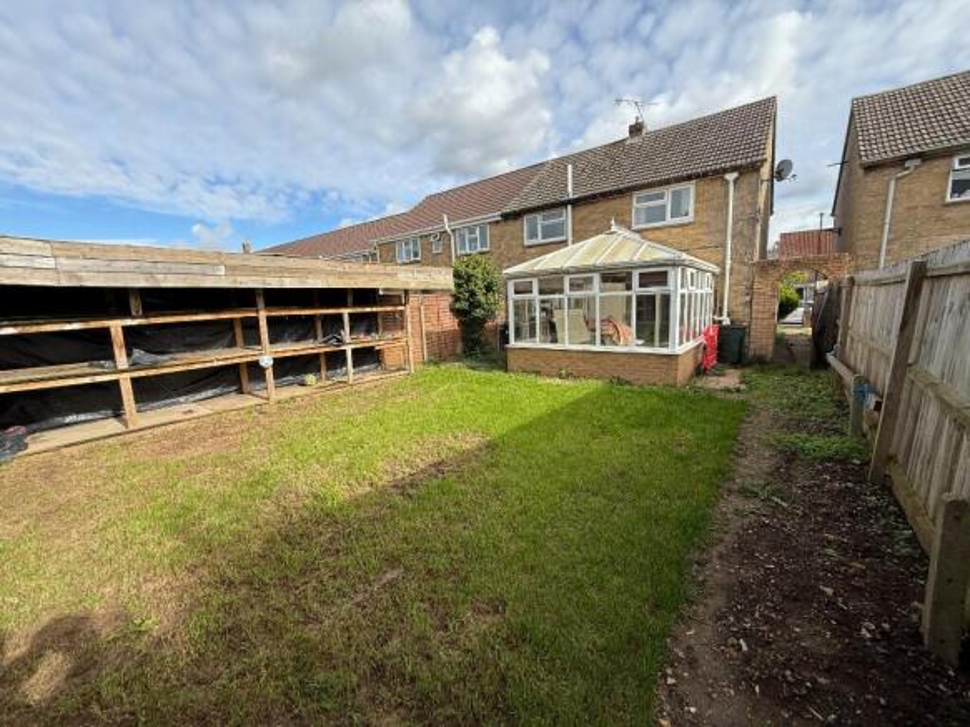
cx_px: 485
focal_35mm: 14
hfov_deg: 102.1
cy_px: 364
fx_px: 392
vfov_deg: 85.7
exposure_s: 1/841
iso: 50
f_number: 2.2
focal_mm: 2.22
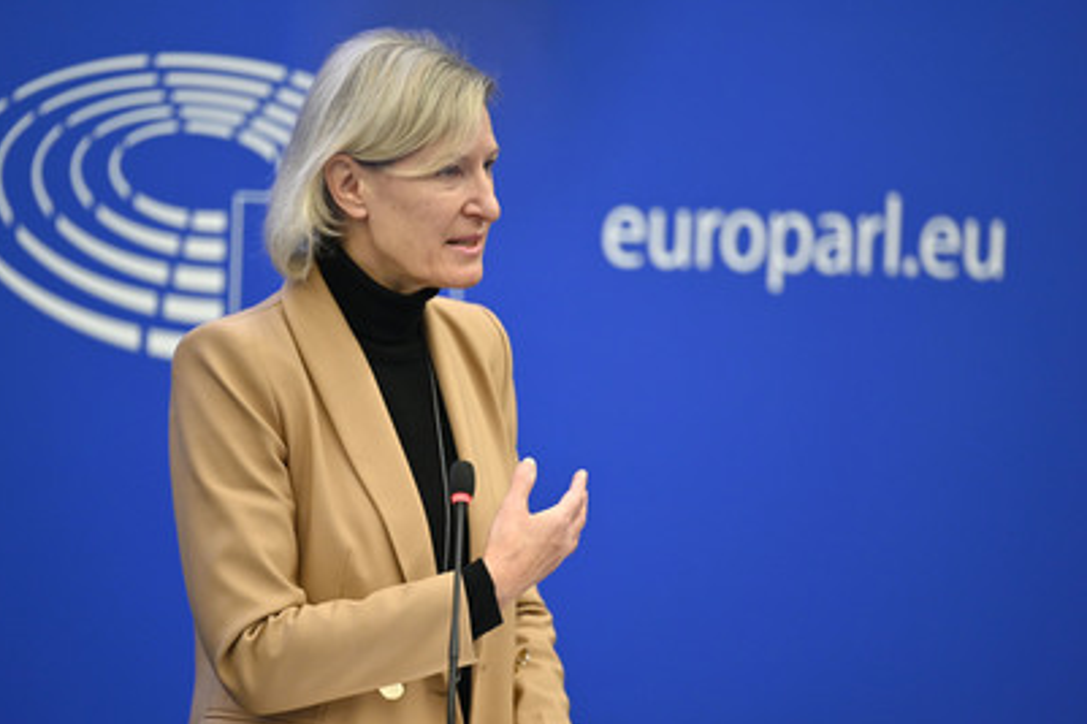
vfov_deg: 6.6
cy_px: 396
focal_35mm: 208
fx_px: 6278
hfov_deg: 9.9
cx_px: 530
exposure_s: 1/320
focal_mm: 185
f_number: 2.8
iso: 1000
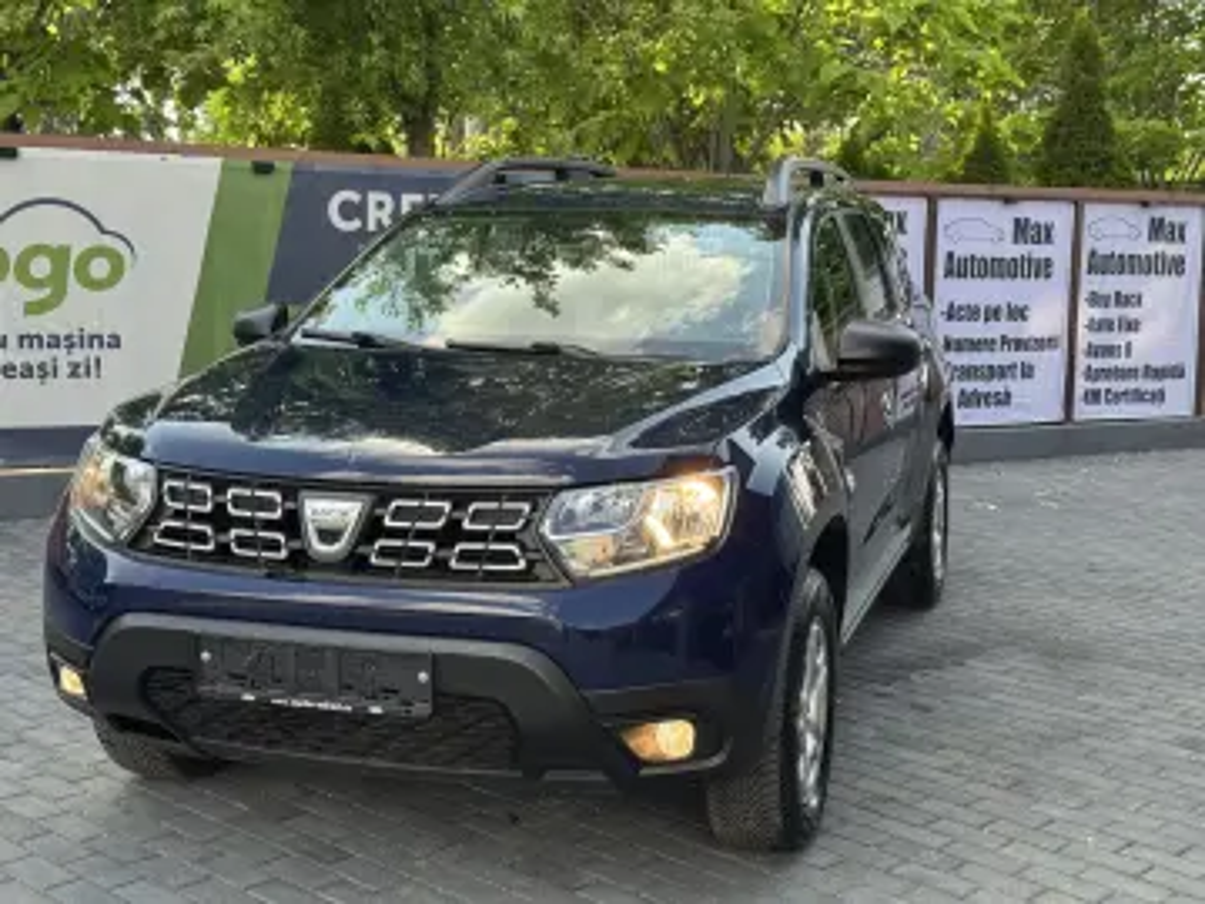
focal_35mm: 48
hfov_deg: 39.7
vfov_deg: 30.3
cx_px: 602
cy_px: 452
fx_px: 1671
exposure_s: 1/588
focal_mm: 6.76
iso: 64
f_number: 1.78
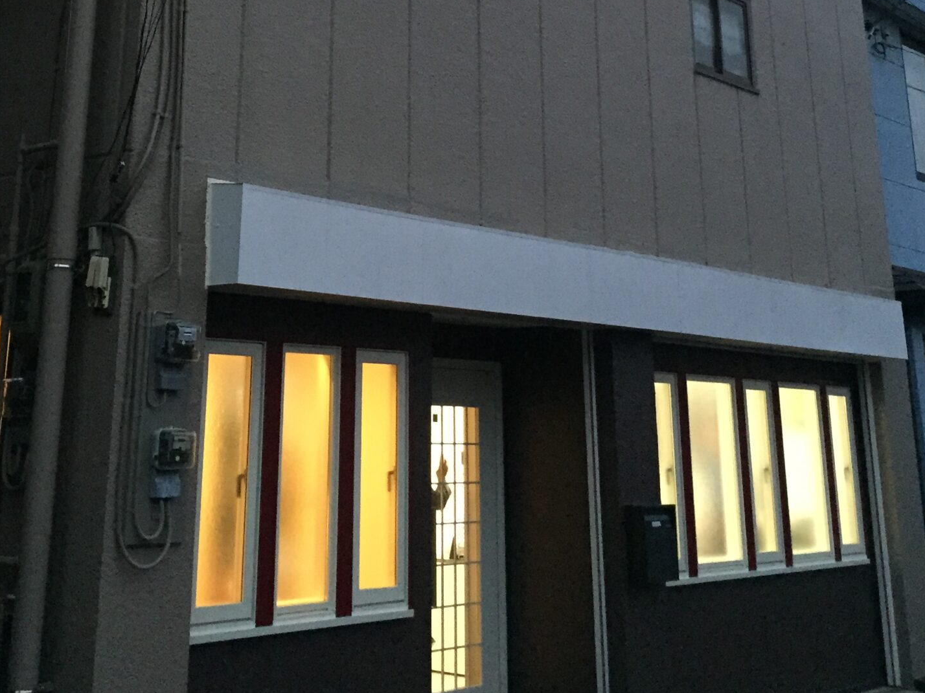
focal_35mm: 52
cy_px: -46
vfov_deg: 26.1
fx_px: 1390
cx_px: 392
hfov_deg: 36.7
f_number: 2.2
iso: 250
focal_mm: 4.15
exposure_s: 1/30
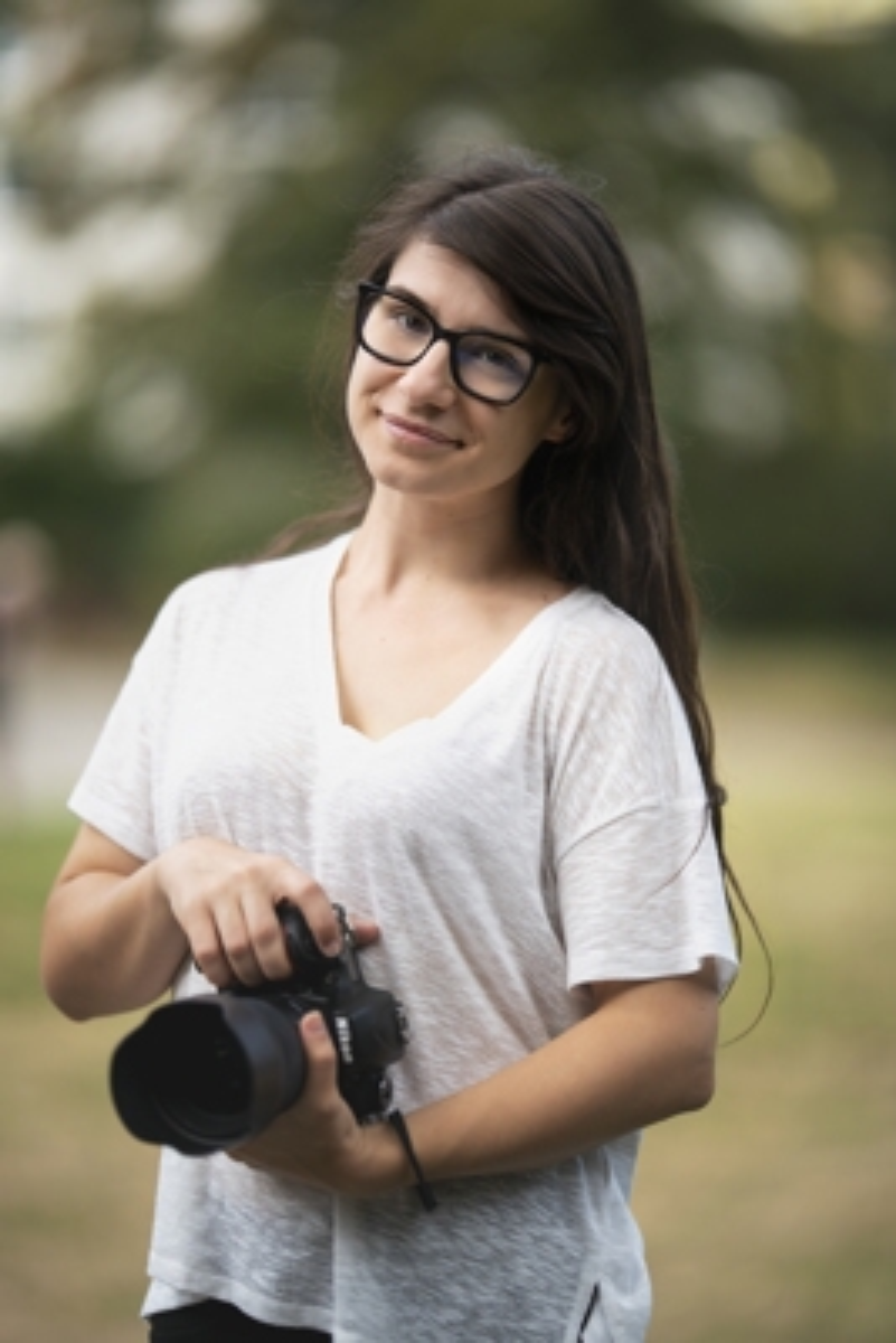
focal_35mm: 105
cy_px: 672
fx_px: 3916
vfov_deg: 19.4
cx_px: 448
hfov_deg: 13.1
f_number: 1.4
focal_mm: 105
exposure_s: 1/1000
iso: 100
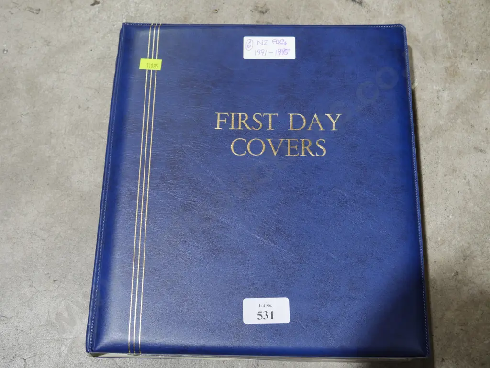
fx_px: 651
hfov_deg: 41.2
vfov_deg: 31.5
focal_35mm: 46
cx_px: 245
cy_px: 184
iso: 640
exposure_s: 1/60
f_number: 5.1
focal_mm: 23
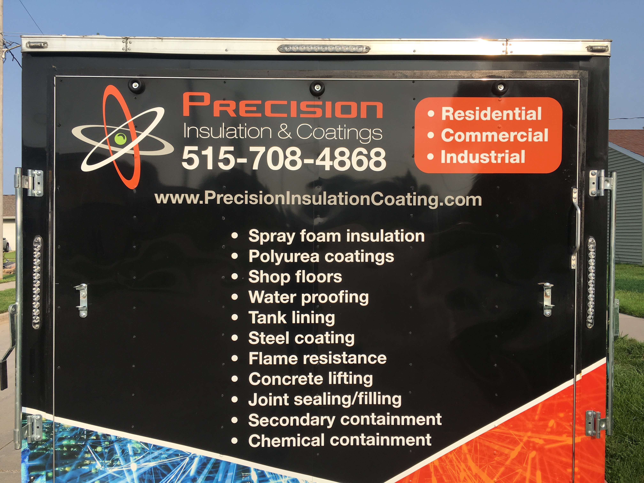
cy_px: 242
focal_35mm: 29
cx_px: 322
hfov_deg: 61.7
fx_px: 540
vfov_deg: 48.2
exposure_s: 1/1261
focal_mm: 4.15
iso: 25
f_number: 2.2
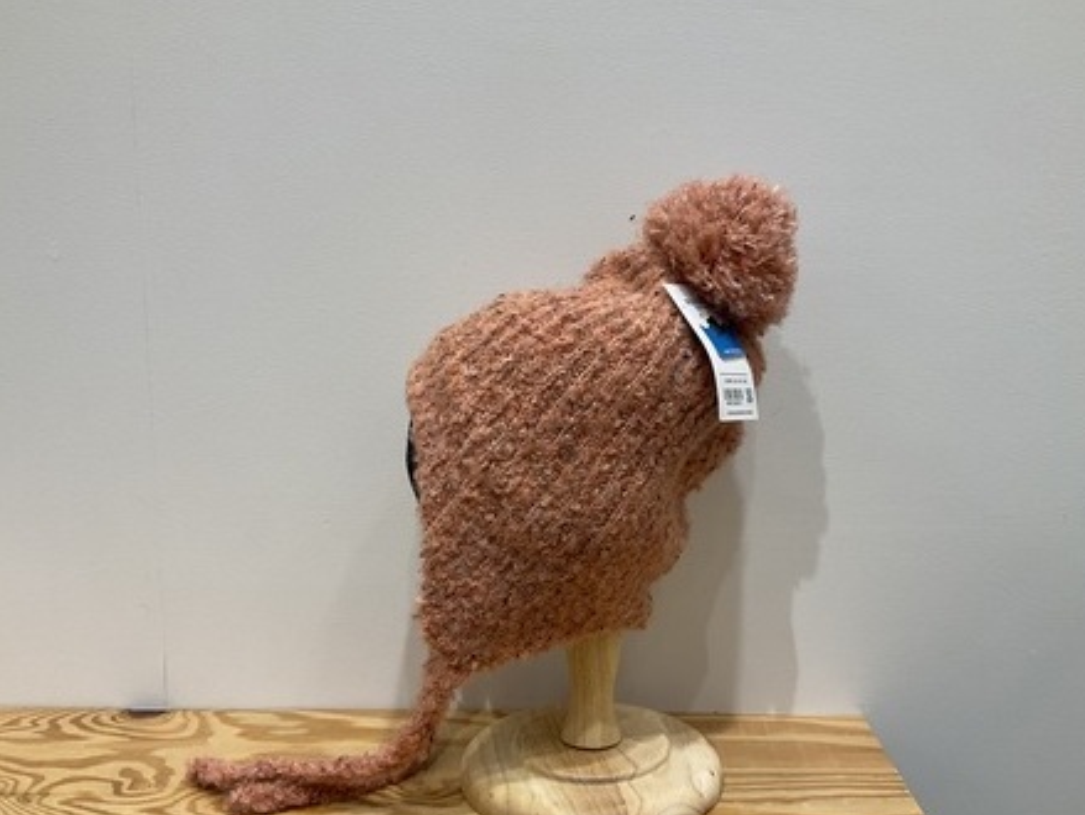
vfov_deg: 43.0
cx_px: 534
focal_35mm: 33
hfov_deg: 55.3
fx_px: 1035
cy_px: 441
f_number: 1.8
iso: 50
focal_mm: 3
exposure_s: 1/120
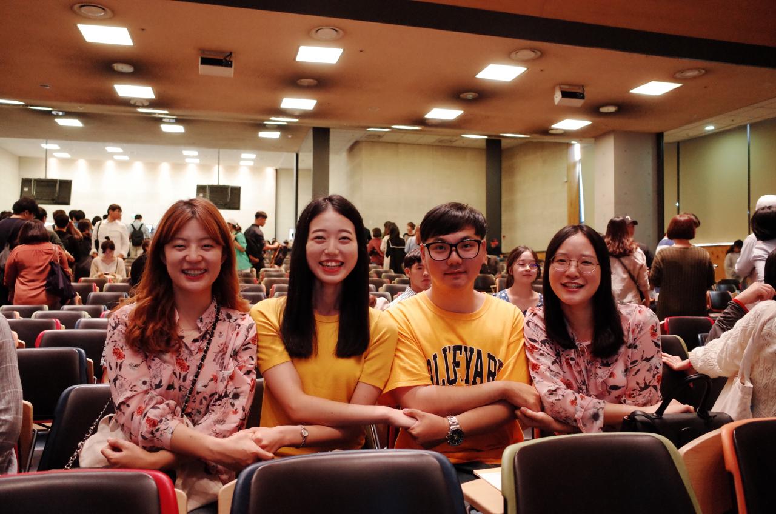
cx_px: 388
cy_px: 257
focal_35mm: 28
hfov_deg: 65.6
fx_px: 602
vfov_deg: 46.2
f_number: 2.8
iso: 2500
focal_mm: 18.3
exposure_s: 1/80
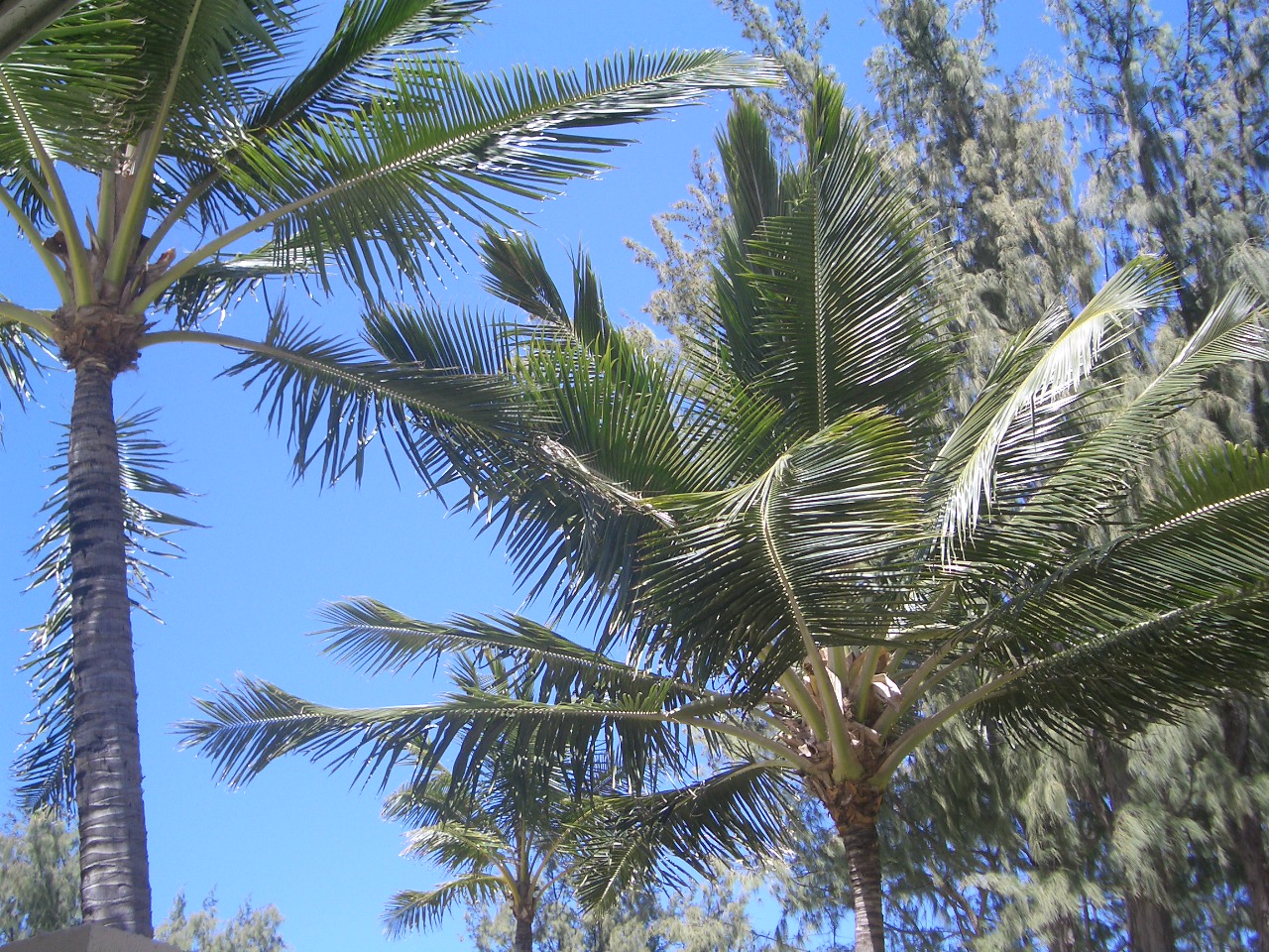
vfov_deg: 35.1
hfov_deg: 45.8
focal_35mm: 41
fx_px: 1503
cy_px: 476
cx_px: 634
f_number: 2.8
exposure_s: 1/640
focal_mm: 6.8
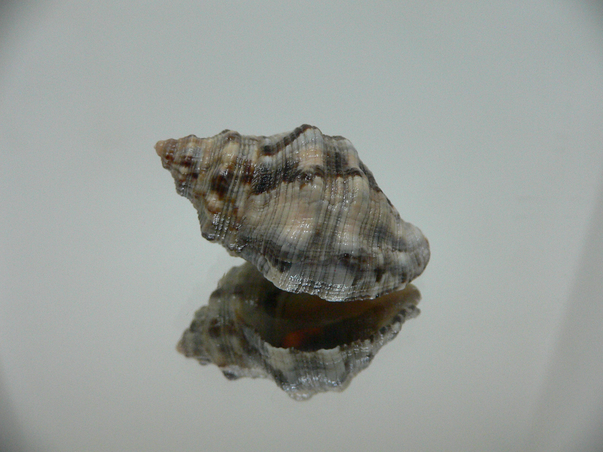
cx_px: 302
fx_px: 610
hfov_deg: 52.6
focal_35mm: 35
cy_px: 226
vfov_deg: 40.7
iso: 200
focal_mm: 4.6
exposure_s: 1/60
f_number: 2.8
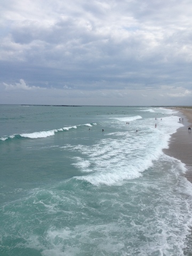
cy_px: 128
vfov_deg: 52.6
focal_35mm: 35
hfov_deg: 40.7
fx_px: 259
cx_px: 96
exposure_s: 1/2404
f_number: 2.4
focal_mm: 4.28
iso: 50
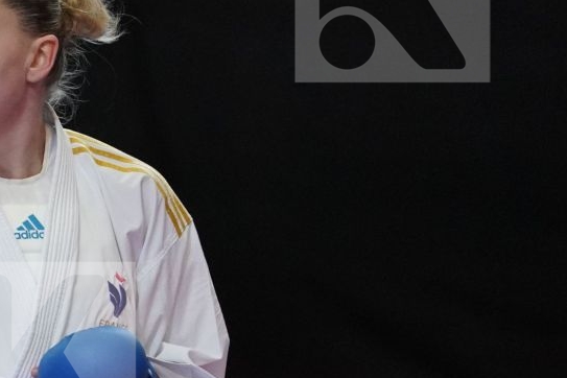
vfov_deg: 2.1
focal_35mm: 663
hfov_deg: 3.1
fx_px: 10441
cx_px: -315
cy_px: 357
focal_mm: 200
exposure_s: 1/1000
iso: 5000
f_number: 2.8
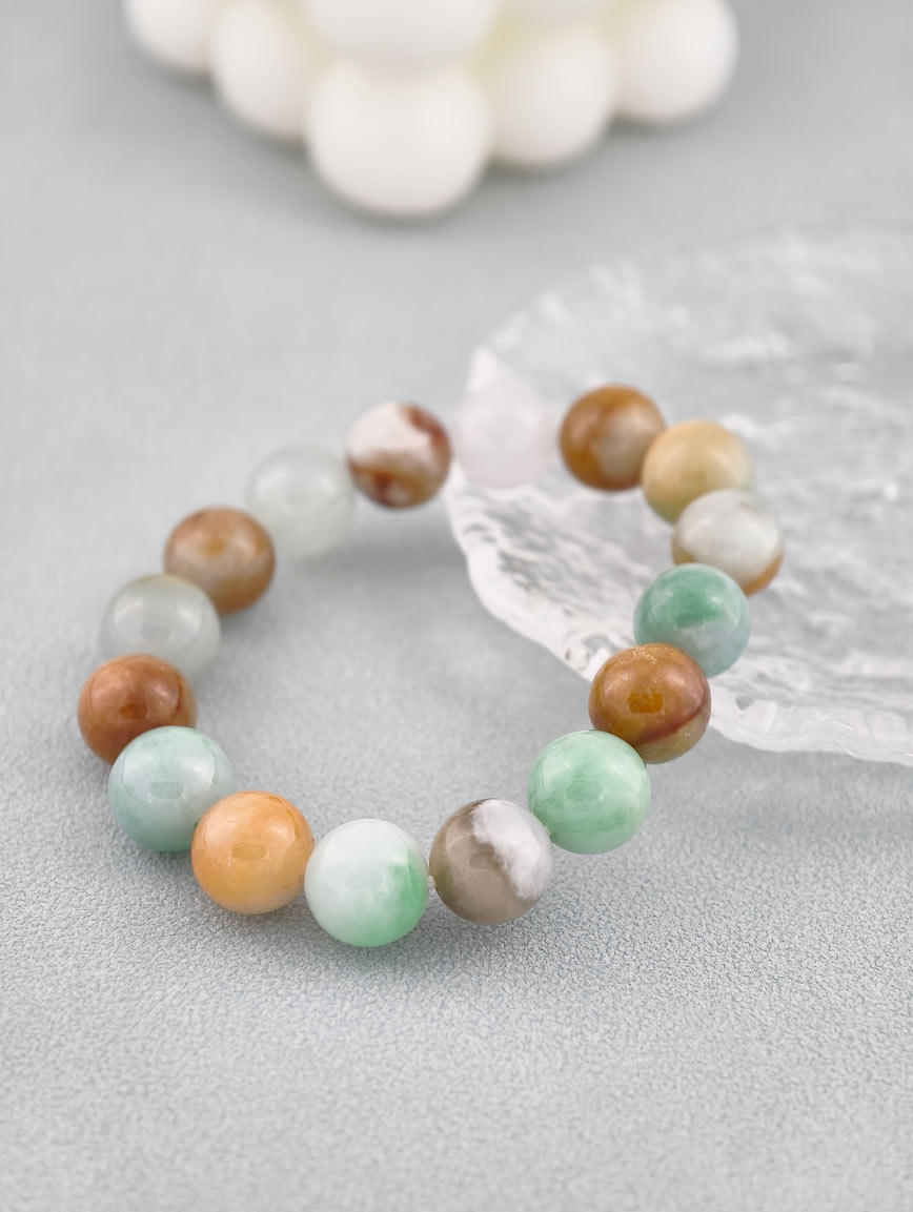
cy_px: 606
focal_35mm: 85
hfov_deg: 17.4
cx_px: 456
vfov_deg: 23.0
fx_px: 2982
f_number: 2.67
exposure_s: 1/160
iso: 125
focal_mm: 22.48
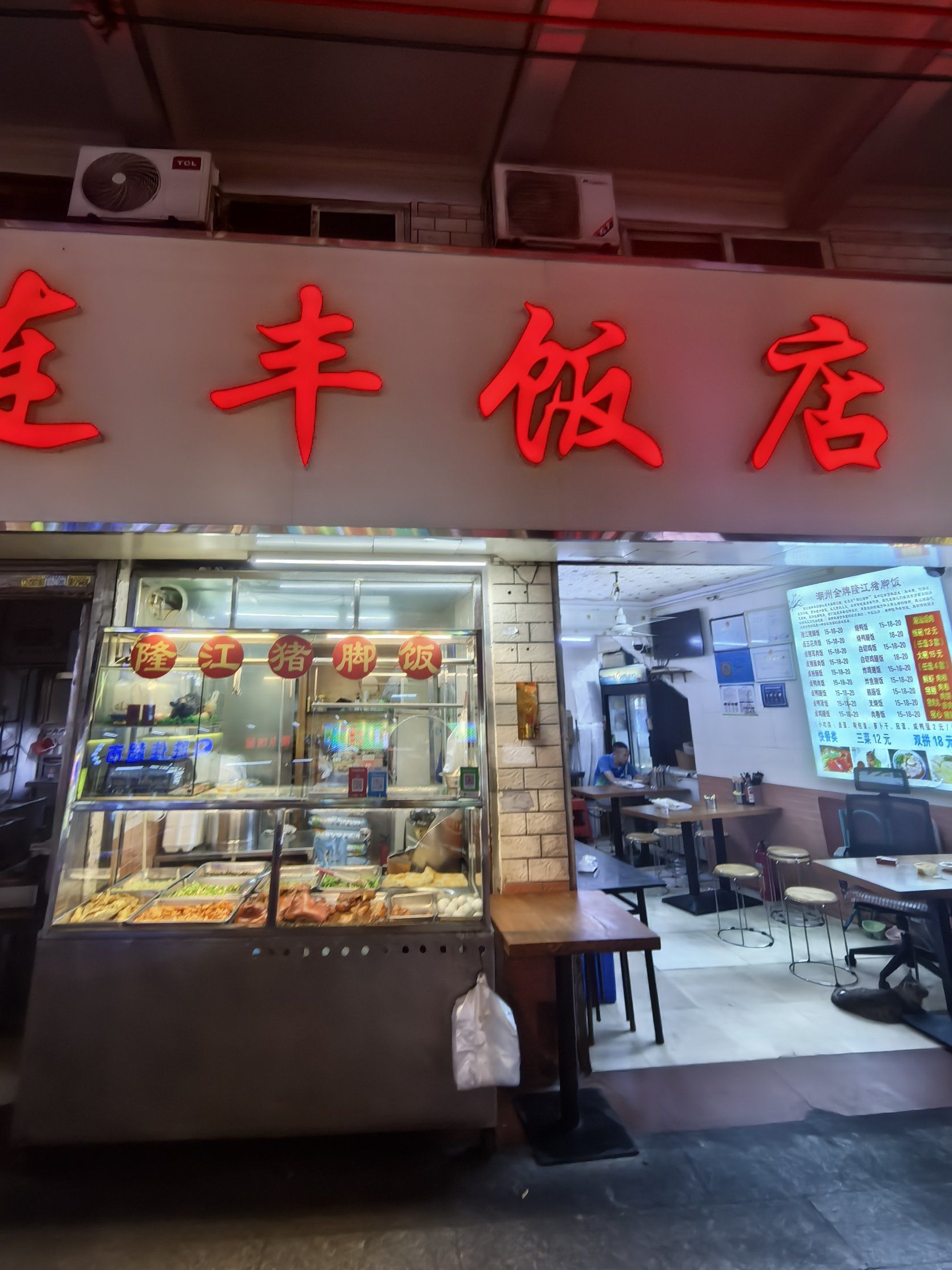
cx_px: 438
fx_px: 587
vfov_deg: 94.0
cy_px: 554
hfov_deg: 78.0
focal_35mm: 16
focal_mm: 1.95
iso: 250
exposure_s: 1/50
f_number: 2.2
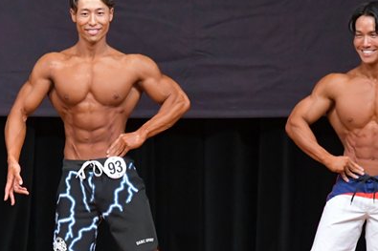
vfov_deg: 2.6
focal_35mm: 530
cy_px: 193
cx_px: 68
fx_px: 5562
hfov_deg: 3.9
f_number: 5.6
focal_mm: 180
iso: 5000
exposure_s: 1/400
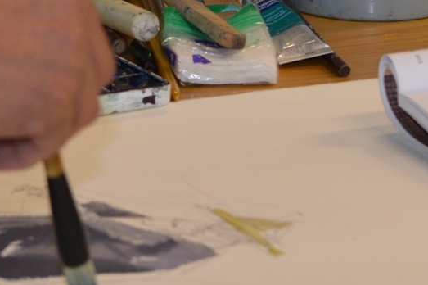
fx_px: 4170
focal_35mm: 351
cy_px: 189
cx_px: 217
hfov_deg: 5.9
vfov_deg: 3.9
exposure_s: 1/80
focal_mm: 68
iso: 800
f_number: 5.6
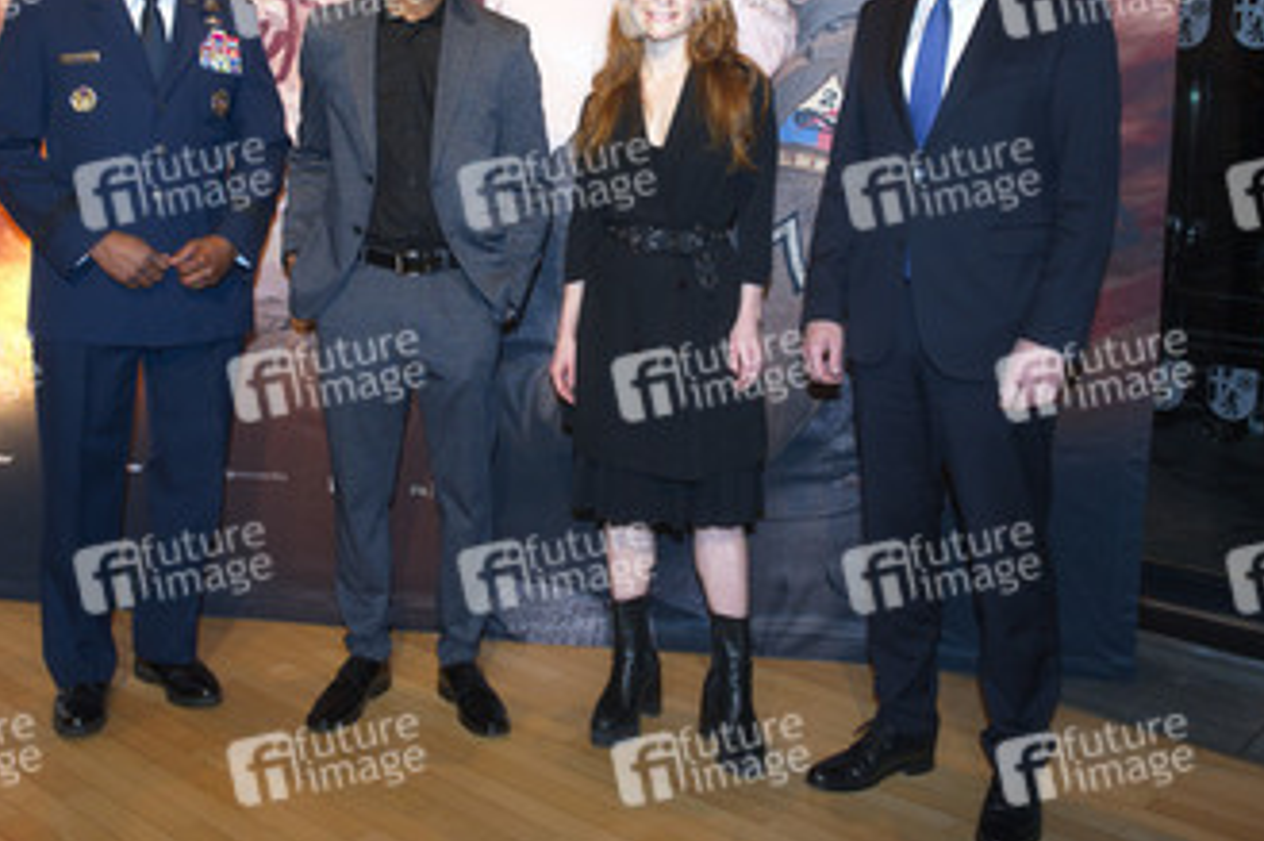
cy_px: 280
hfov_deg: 51.9
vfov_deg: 35.6
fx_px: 1298
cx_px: 609
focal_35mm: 37
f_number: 6.3
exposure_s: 1/160
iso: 1600
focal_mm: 27
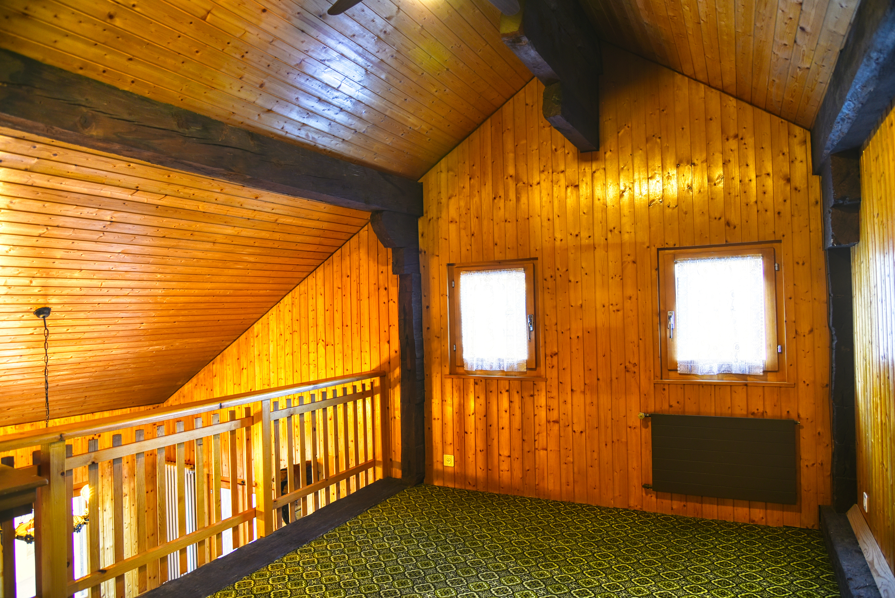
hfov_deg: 73.7
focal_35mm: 24
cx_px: 448
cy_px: 299
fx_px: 597
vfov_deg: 53.2
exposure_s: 1/50
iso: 250
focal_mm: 24
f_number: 4
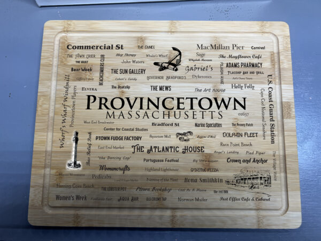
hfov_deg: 67.3
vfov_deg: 53.1
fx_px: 241
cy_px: 120
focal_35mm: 26
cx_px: 160
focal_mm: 5.7
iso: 40
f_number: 1.5
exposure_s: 1/120
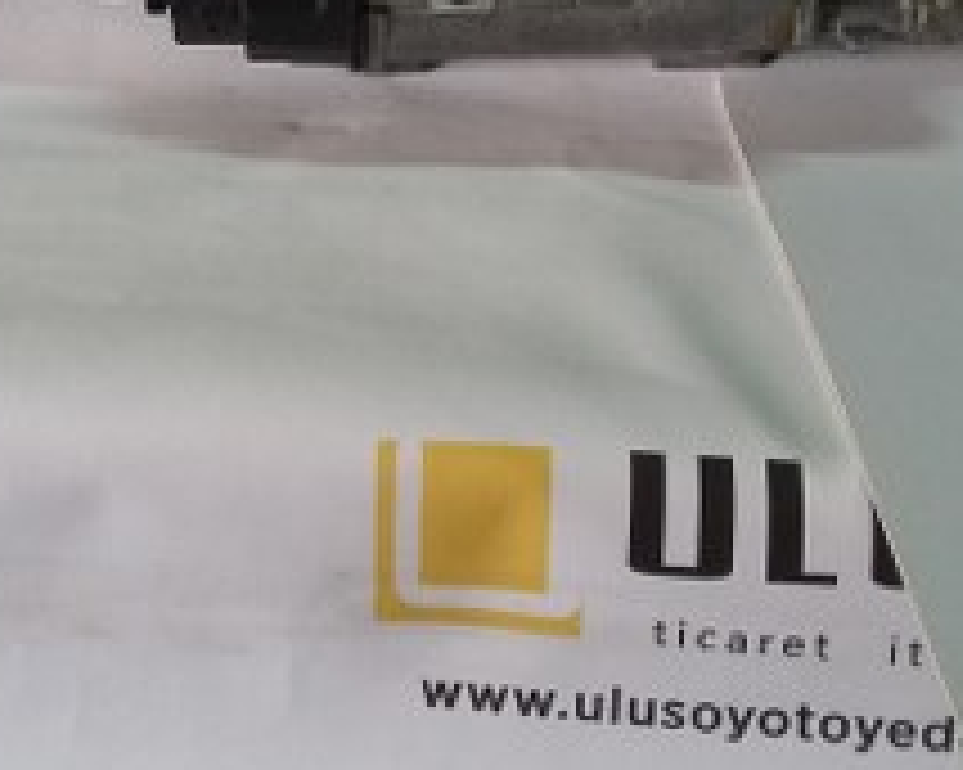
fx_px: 2421
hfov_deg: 22.5
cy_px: -144
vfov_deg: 17.3
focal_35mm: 85
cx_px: 418
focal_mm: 3.3
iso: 125
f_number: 2.2
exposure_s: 1/33
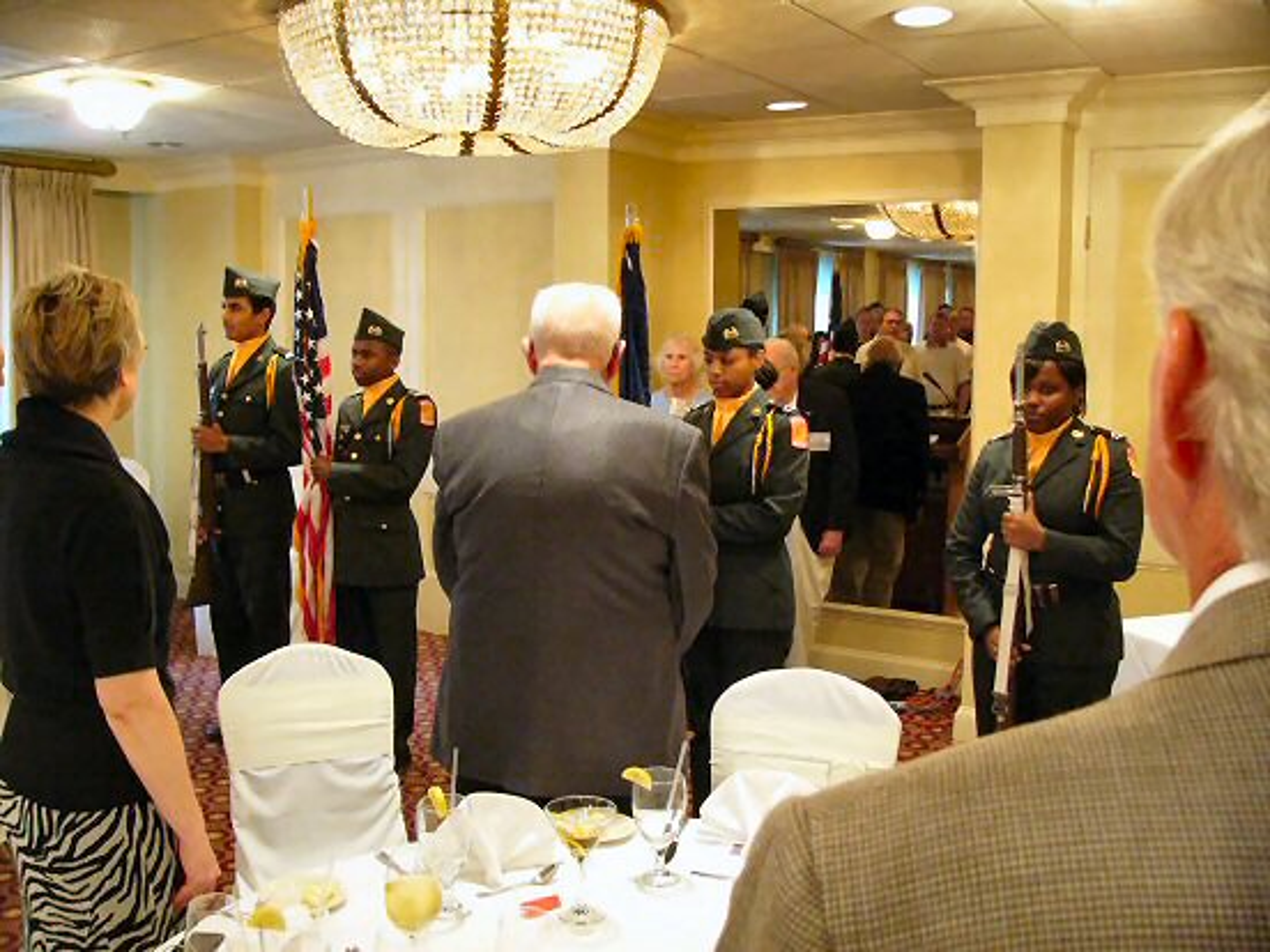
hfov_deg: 51.4
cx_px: 635
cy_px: 476
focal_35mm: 36
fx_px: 1321
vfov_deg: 39.7
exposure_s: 1/8
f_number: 2.8
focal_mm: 6
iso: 200
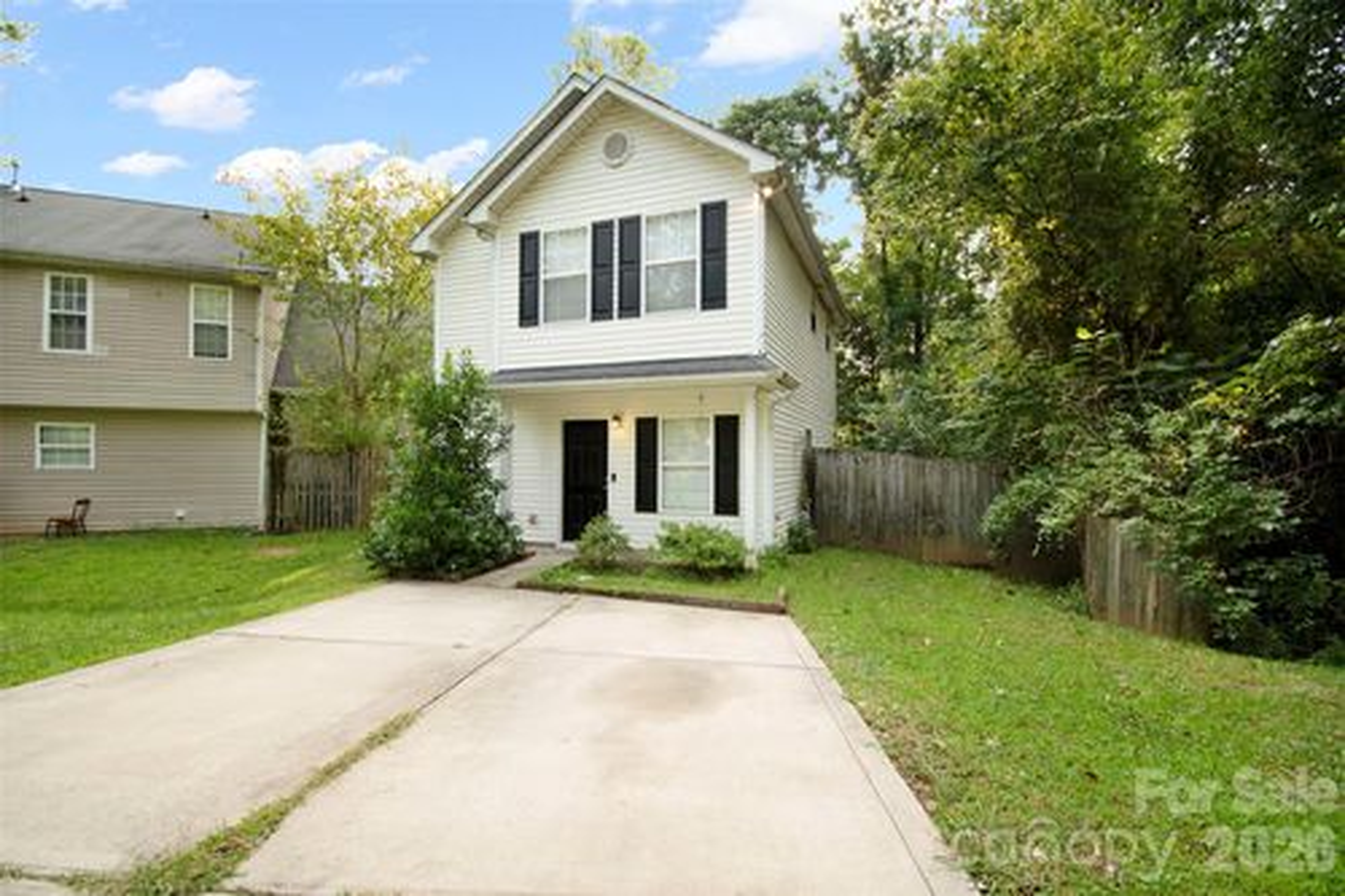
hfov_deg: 100.4
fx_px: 560
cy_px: 448
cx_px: 672
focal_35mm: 15
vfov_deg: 77.3
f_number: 4.5
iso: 250
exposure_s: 1/250
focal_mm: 10
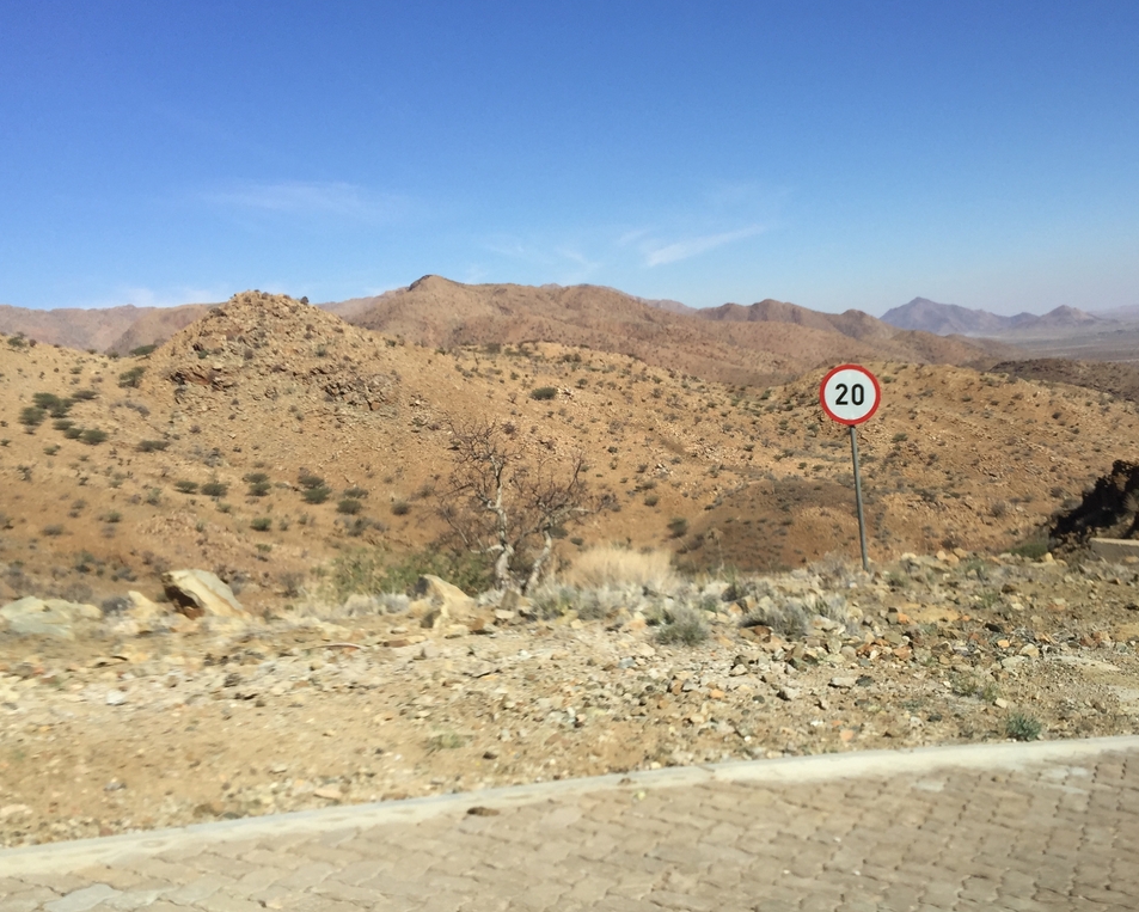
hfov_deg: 47.5
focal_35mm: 38
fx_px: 1281
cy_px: 472
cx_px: 710
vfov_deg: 39.2
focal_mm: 4.15
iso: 32
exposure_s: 1/590
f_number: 2.2
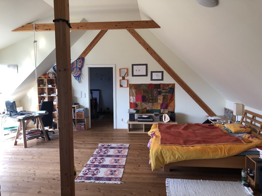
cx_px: 131
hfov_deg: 63.4
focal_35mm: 28
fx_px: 212
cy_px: 98
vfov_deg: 49.7
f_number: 1.8
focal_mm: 3.99
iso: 20
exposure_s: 1/40
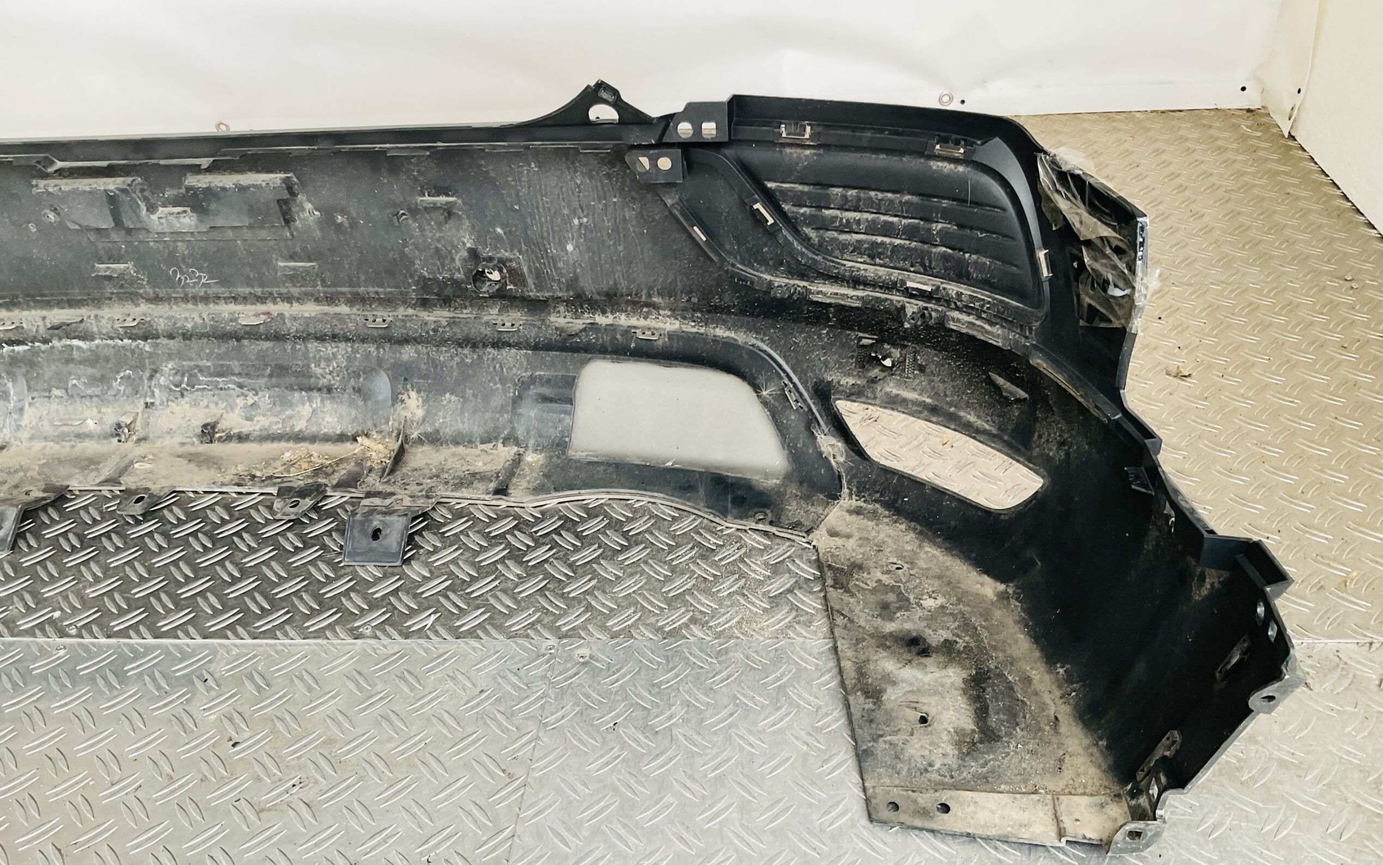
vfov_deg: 40.5
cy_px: 489
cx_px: 689
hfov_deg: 61.2
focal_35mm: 31
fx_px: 1168
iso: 50
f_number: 1.8
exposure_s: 1/60
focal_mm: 3
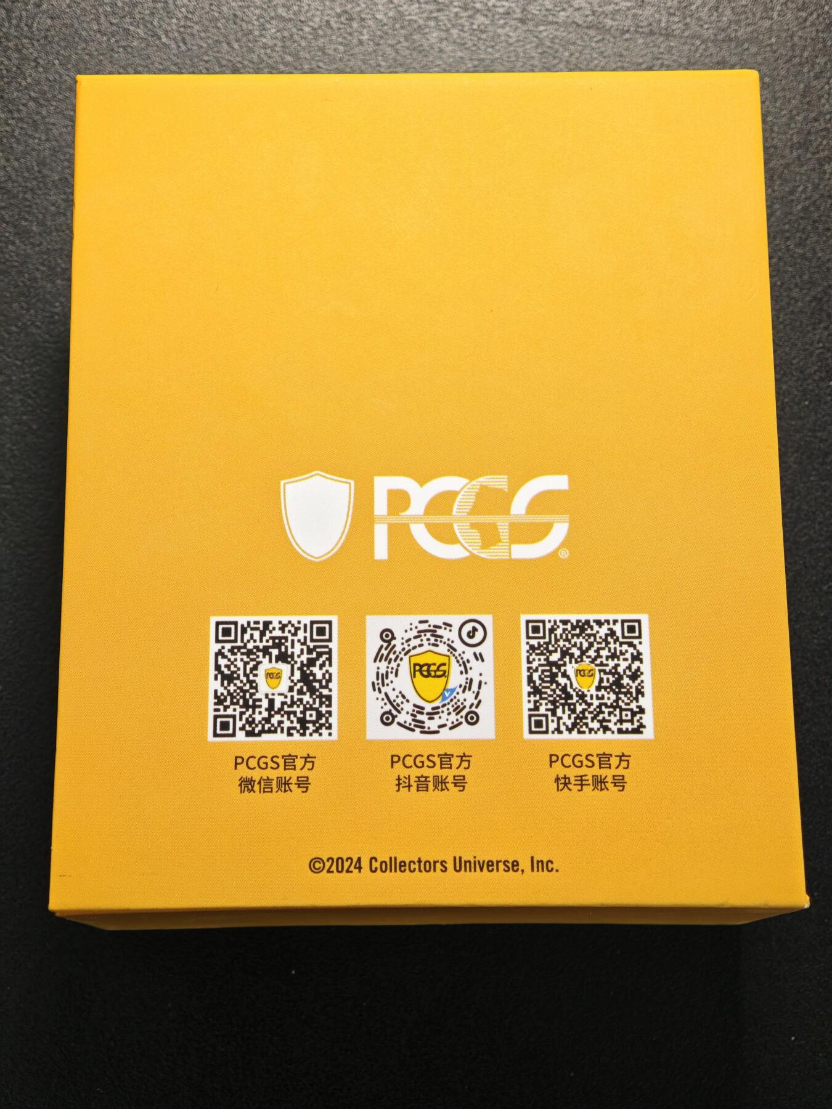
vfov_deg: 32.2
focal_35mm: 60
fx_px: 1923
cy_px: 554
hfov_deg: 24.4
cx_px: 416
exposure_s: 1/120
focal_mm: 9
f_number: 2
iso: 1000
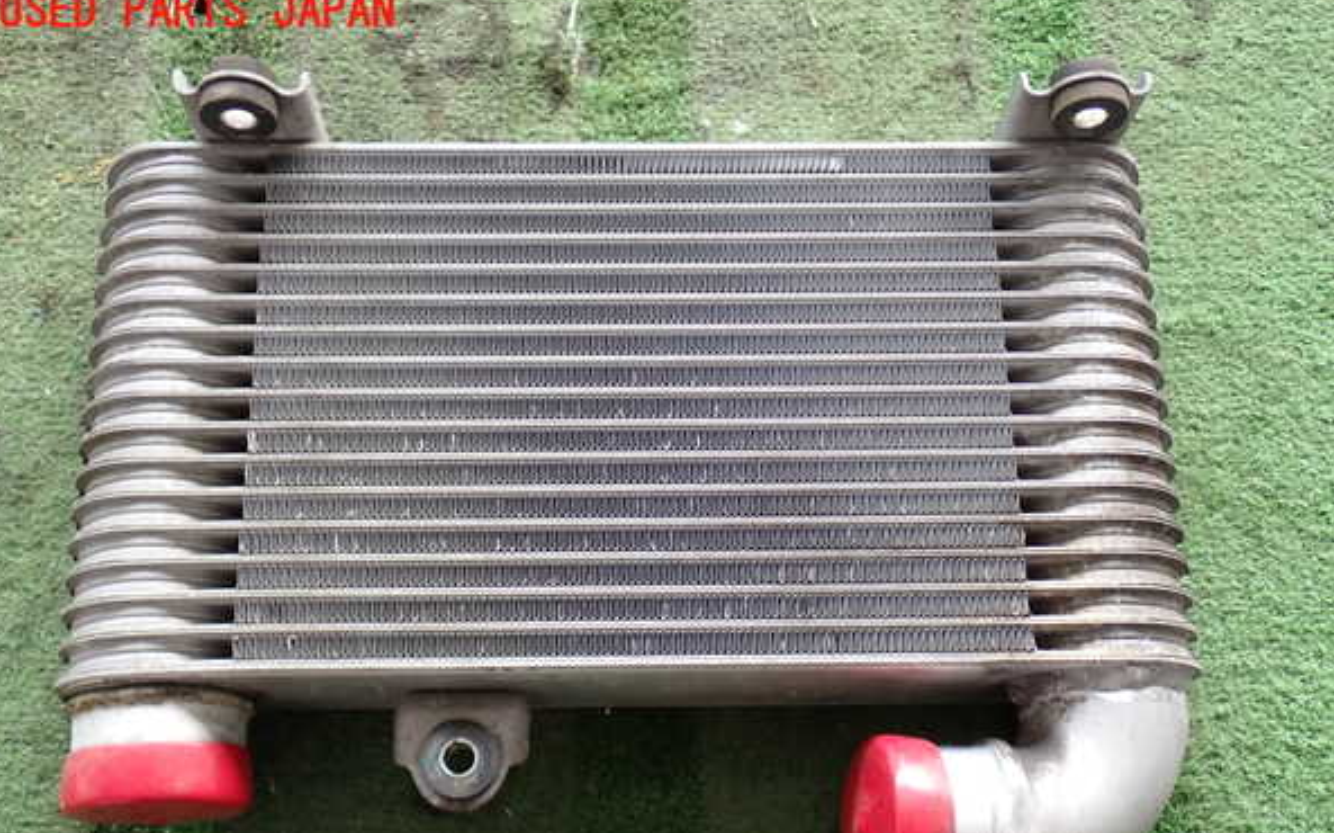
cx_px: 661
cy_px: 491
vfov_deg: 29.1
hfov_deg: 45.3
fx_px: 1599
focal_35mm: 44
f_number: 2.8
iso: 200
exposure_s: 1/60
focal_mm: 7.31
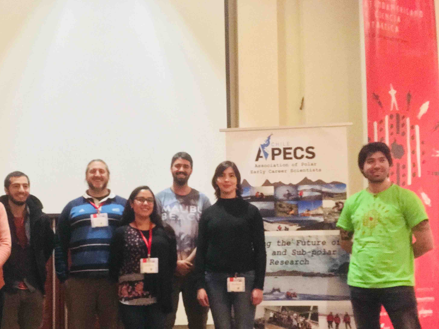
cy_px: 222
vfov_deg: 35.6
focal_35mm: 40
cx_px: 149
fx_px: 507
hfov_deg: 46.1
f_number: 2.2
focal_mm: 4.15
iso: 640
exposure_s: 1/17
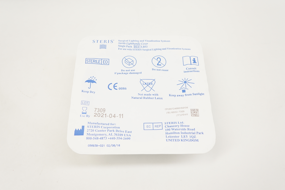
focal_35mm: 34
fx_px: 273
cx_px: 142
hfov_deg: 55.2
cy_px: 95
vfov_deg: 38.3
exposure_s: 1/60
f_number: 6.3
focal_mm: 23
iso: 400
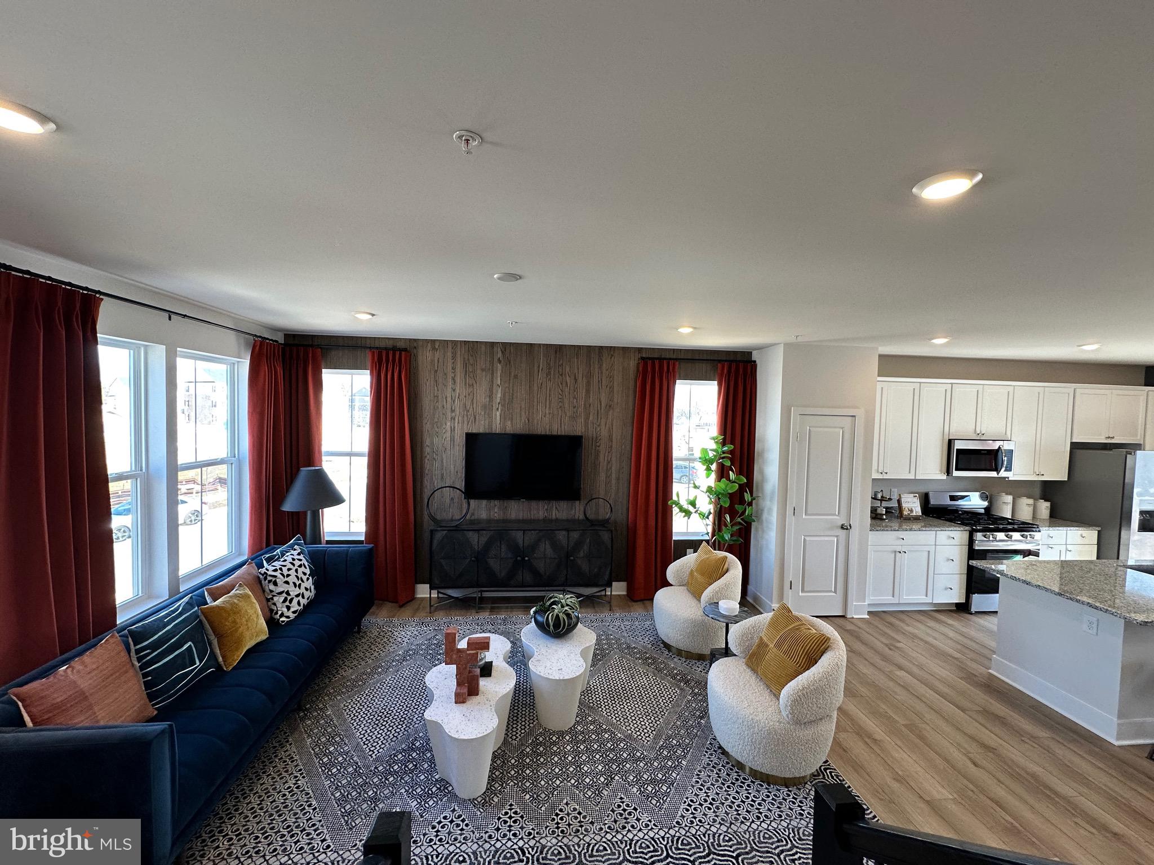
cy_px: 432
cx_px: 577
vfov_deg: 85.7
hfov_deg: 102.1
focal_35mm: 14
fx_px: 467
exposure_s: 1/120
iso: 125
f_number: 2.2
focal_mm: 2.22
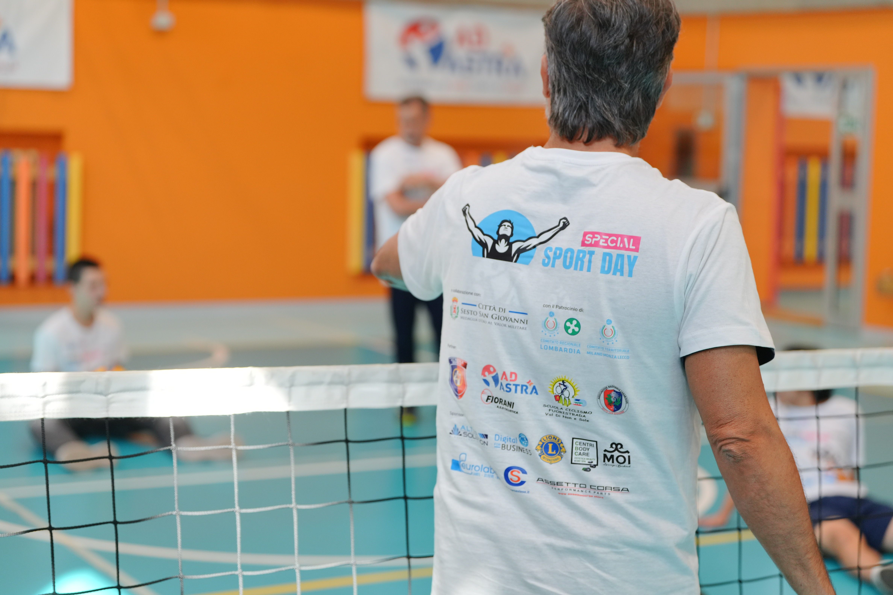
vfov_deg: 19.5
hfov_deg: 28.8
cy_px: 298
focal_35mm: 70
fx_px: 1736
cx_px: 446
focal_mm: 70
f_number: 3.2
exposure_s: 1/320
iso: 800
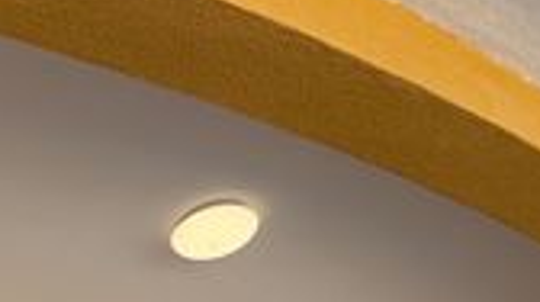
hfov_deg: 29.5
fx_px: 915
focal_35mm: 64
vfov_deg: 14.7
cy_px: 643
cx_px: -59
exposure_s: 1/944
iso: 50
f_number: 2.2
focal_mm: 2.22
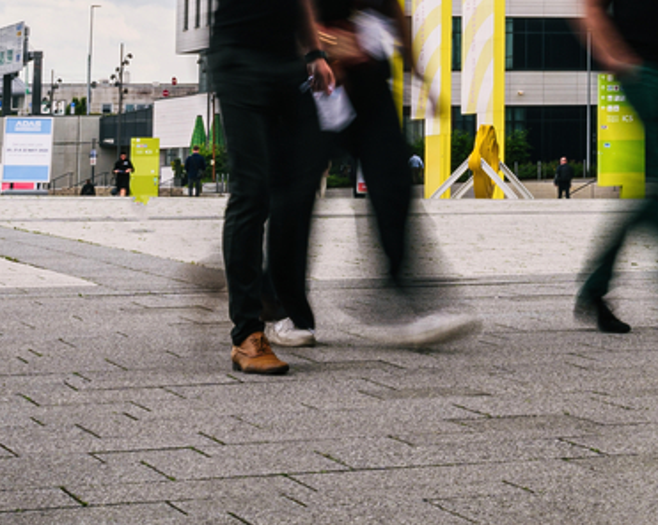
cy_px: -294
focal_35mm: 147
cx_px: 965
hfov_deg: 12.5
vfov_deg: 10.1
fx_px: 2860
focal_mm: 40
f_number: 22
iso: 64
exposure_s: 1/6
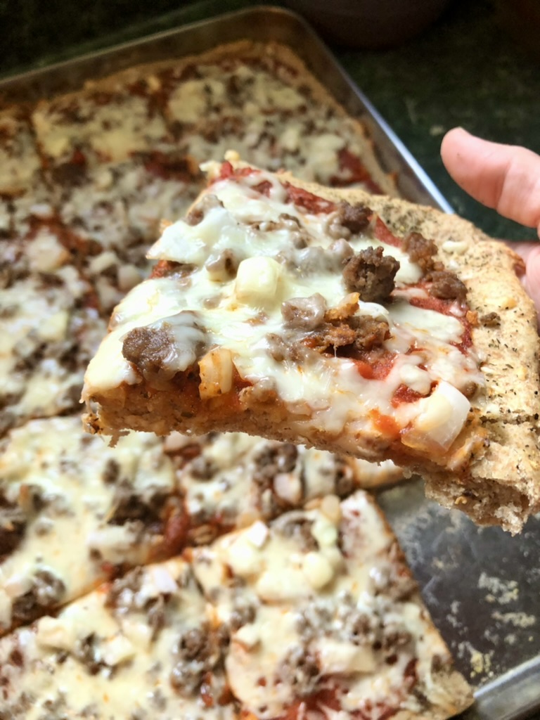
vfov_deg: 63.4
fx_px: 582
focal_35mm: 28
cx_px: 270
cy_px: 360
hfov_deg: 49.7
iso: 40
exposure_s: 1/24
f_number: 1.8
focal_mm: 3.99
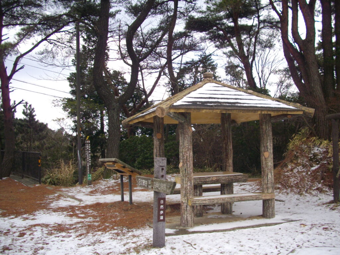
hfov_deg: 50.1
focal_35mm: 37
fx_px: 363
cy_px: 128
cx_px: 170
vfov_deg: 38.7
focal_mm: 6.2
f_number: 5.6
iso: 100
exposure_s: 1/160
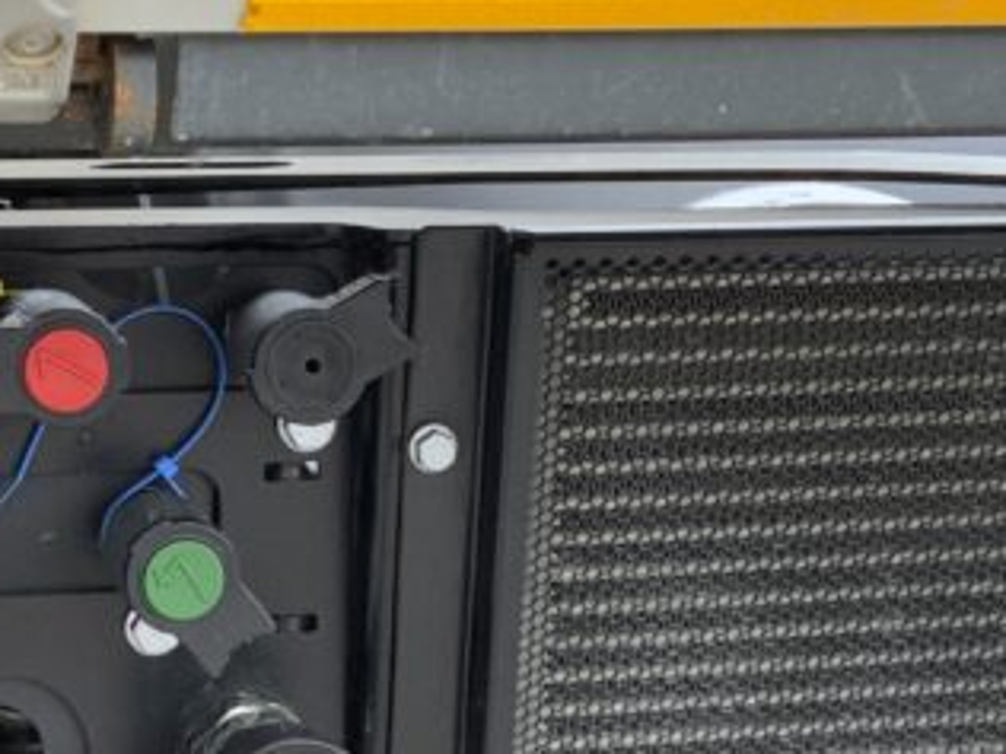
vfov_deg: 15.6
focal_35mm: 94
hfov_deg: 20.6
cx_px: 204
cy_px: 579
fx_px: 2732
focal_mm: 3
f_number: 1.8
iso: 16
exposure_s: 1/139
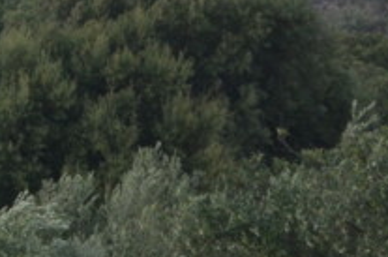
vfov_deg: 3.6
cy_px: -69
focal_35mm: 382
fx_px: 4111
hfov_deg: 5.3
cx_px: -425
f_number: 5.6
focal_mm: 55
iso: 400
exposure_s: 1/125
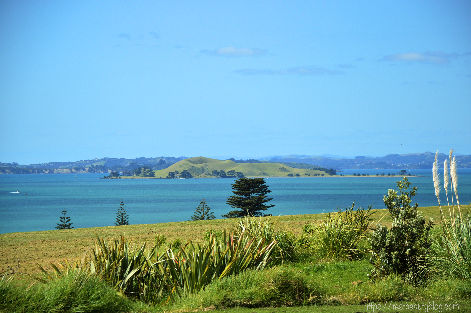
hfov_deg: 13.1
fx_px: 2059
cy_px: 156
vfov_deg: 8.7
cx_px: 236
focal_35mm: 158
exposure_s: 1/640
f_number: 6.3
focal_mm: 105
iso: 200
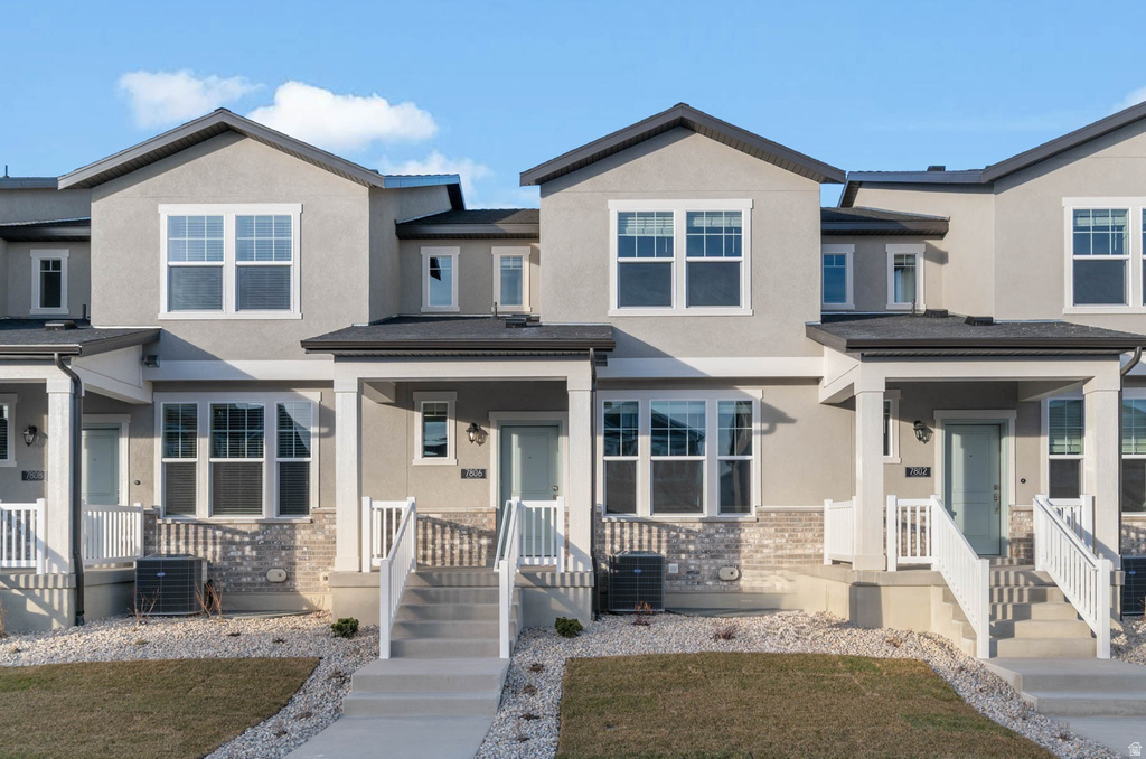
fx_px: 794
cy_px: 380
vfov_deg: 51.1
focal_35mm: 25
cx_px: 573
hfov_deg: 71.6
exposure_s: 1/80
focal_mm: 25
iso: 320
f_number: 8
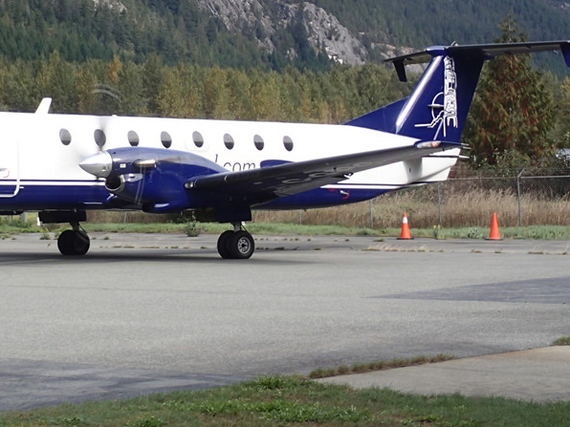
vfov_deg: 14.5
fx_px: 1680
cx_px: 145
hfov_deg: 19.1
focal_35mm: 102
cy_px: 138
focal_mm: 10.29
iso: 100
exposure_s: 1/125
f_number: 5
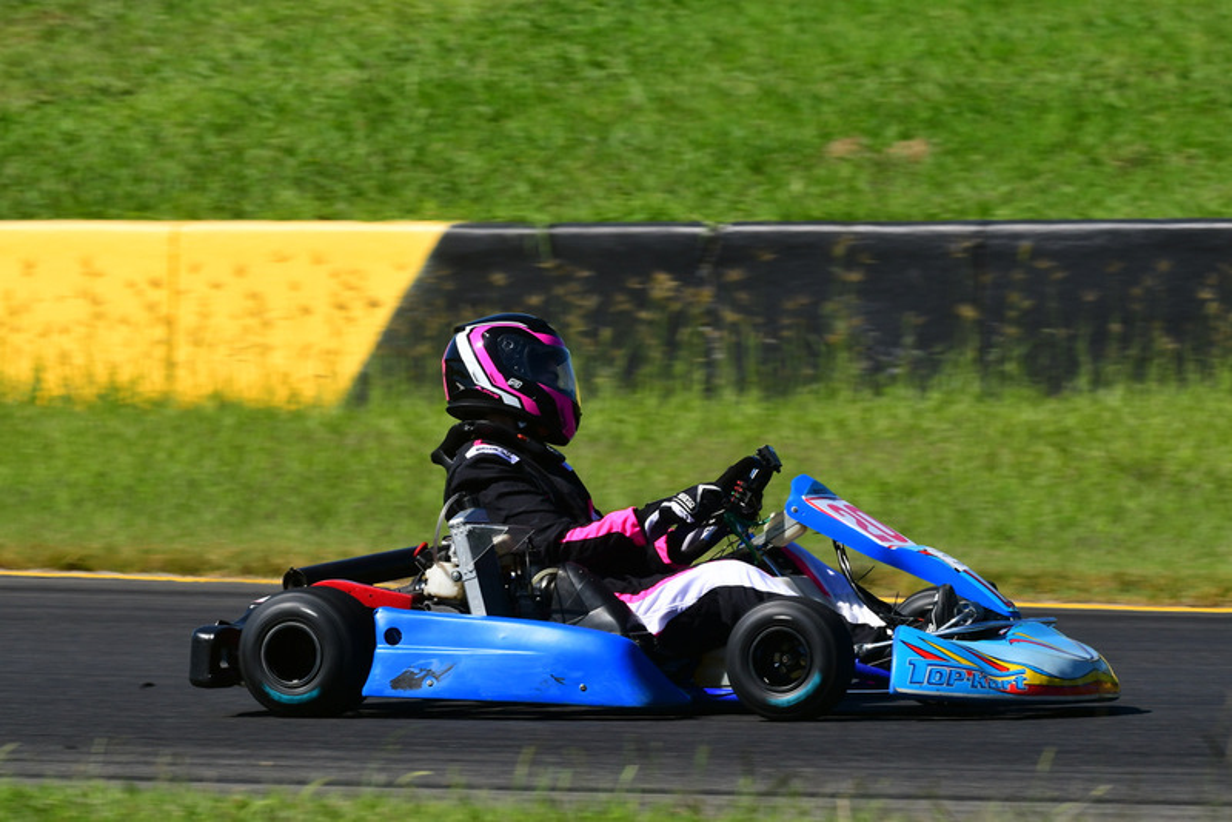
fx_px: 12324
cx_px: 616
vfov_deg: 3.8
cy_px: 411
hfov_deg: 5.7
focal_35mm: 360
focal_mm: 240
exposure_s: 1/640
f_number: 13
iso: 500
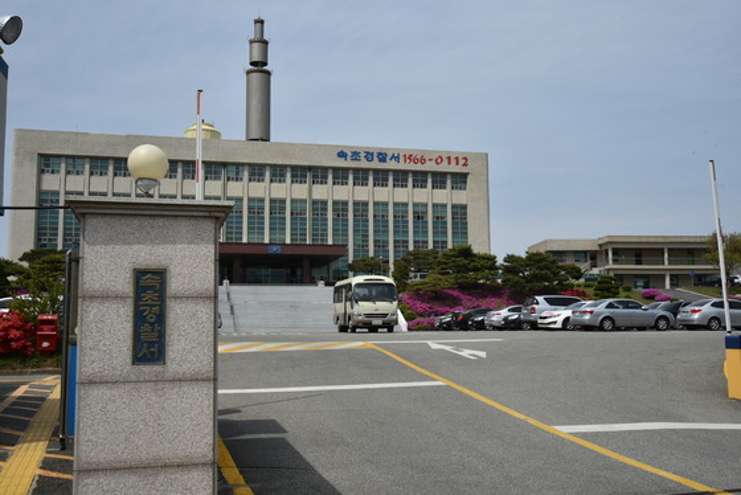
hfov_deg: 54.4
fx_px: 721
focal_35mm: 35
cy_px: 248
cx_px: 370
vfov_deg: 37.9
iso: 800
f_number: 16
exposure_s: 1/1000
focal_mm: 35
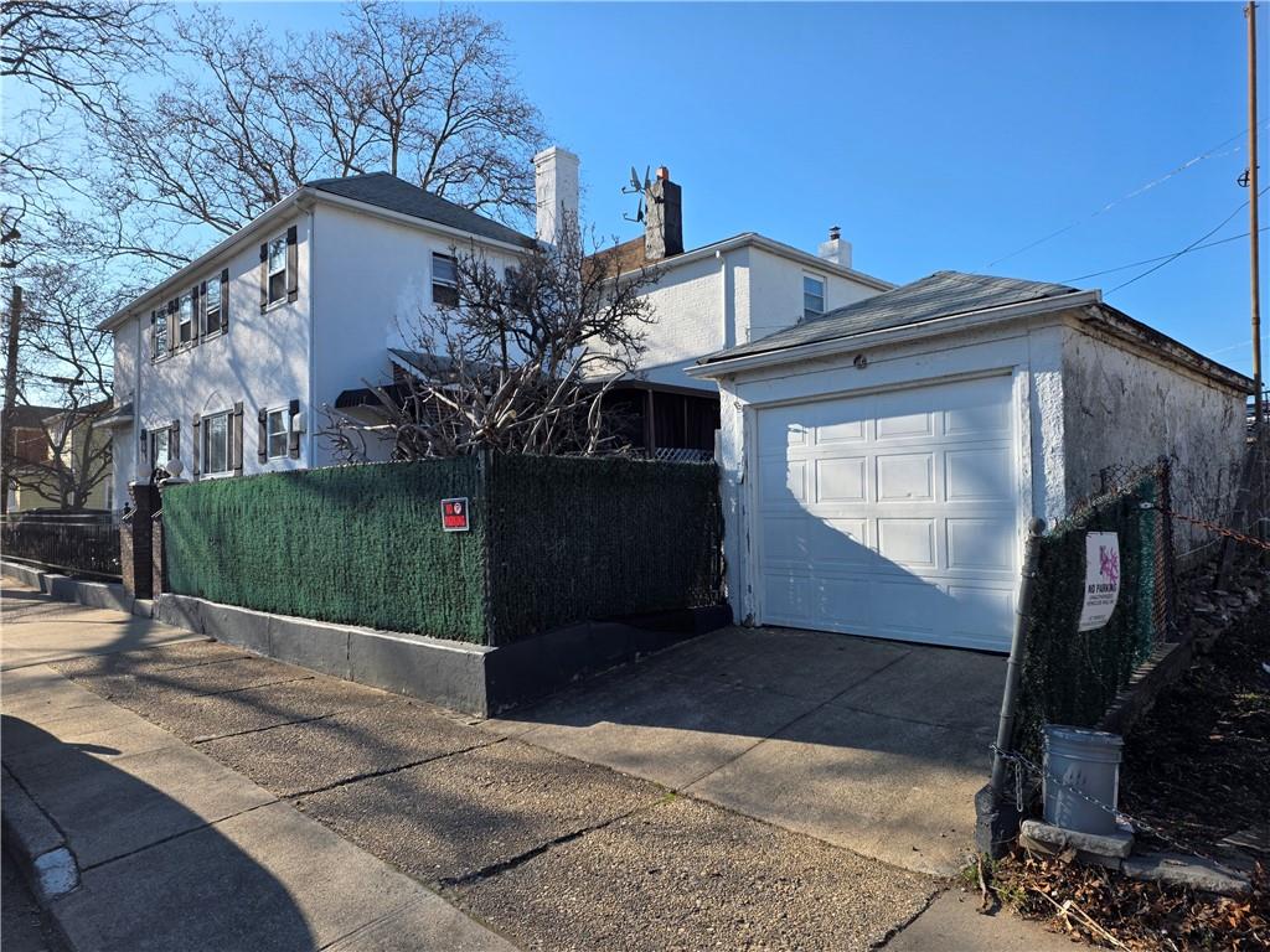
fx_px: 844
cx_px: 635
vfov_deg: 58.9
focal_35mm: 23
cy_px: 476
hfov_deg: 73.9
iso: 80
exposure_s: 1/3618
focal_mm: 6.25
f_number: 1.7
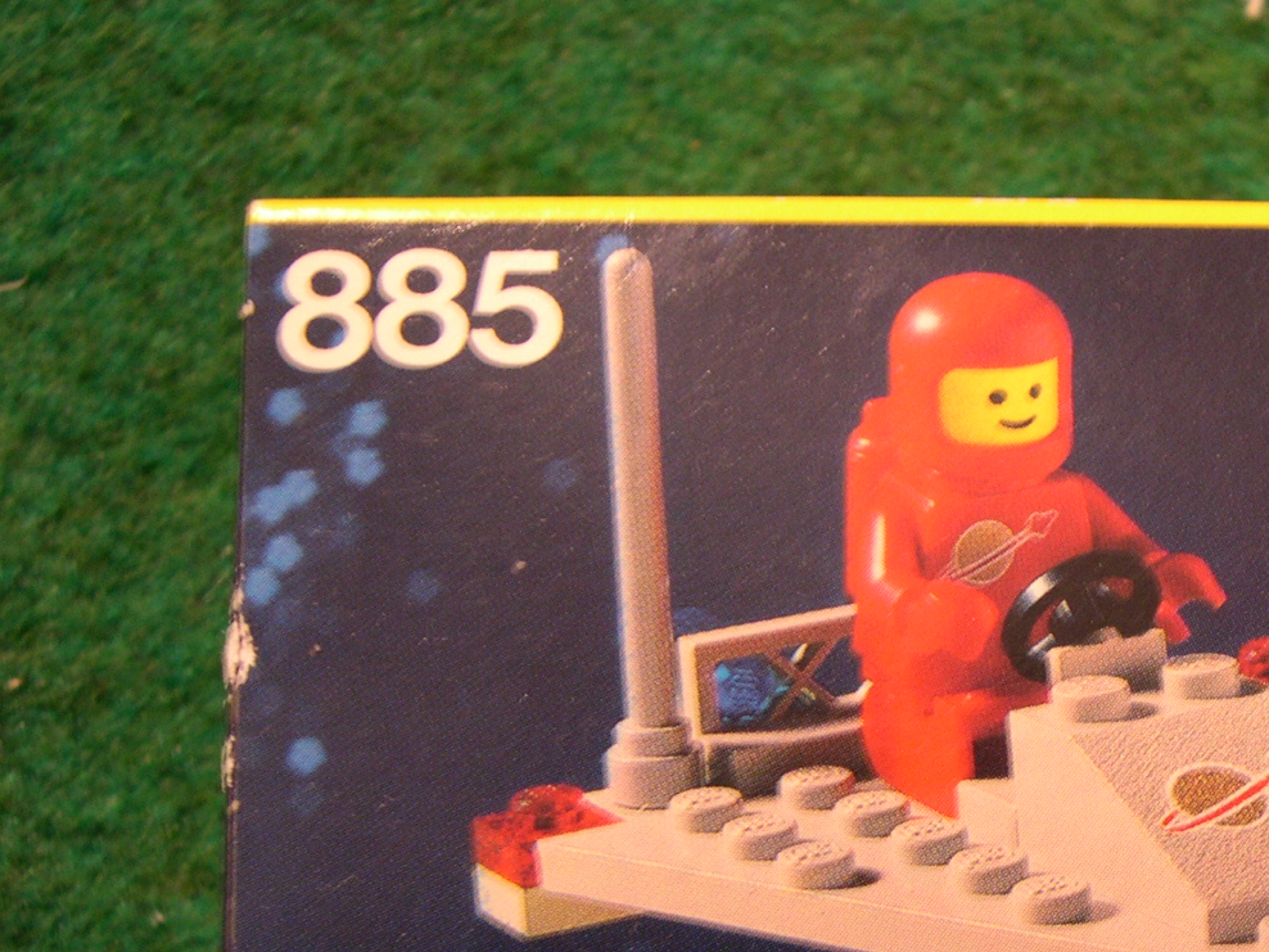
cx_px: 970
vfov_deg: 21.5
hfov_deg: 28.1
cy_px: 694
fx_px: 2493
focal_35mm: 68
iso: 178
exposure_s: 1/4.7
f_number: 2.9
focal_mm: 9
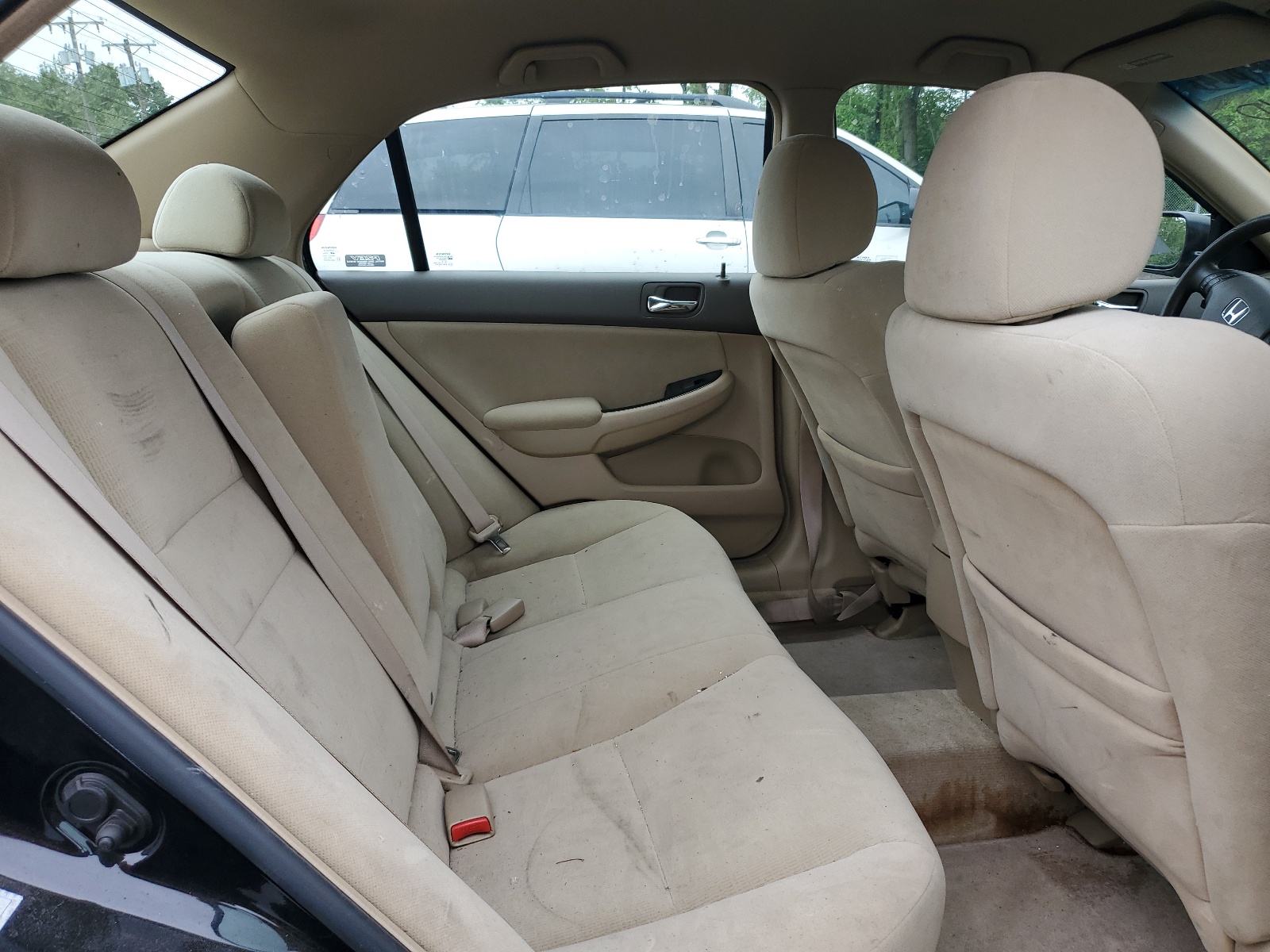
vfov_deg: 53.1
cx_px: 635
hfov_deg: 67.3
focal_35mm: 26
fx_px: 954
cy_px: 476
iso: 50
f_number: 1.5
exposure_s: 1/145
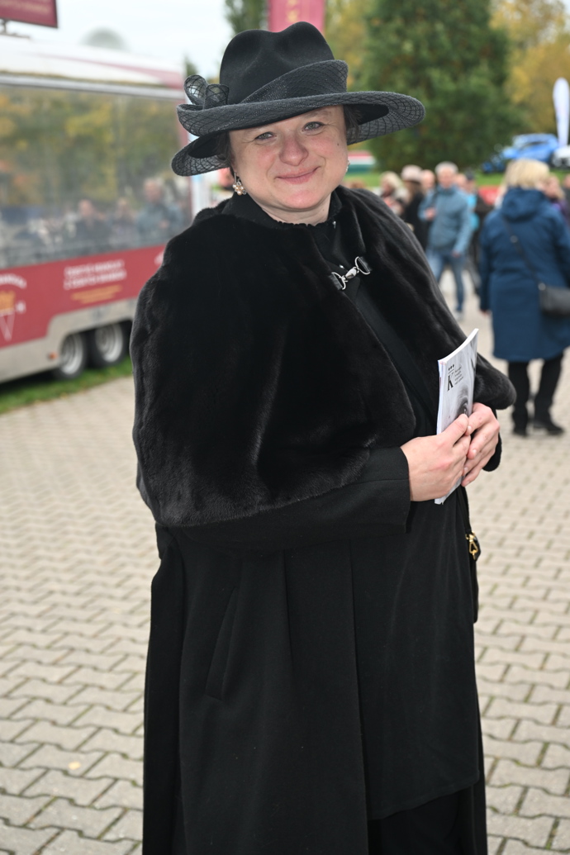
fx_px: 1259
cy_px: 428
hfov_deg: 25.5
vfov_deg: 37.5
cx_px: 285
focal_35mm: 53
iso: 400
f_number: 4.5
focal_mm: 53
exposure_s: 1/250
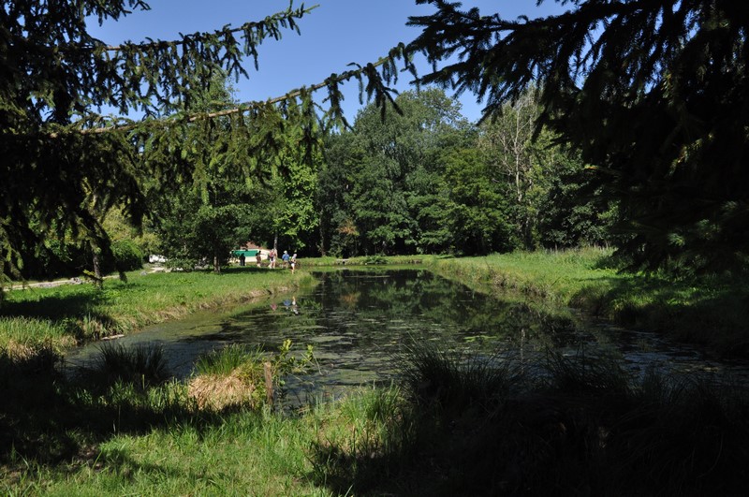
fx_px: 686
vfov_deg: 39.9
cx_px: 374
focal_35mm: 33
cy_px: 248
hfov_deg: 57.3
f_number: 11
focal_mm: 22
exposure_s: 1/500
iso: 500
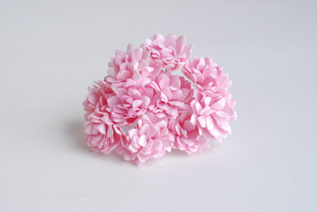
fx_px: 529
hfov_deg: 33.4
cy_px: 106
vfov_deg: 22.7
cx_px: 158
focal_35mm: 60
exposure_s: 1/160
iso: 640
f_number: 5.6
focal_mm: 40
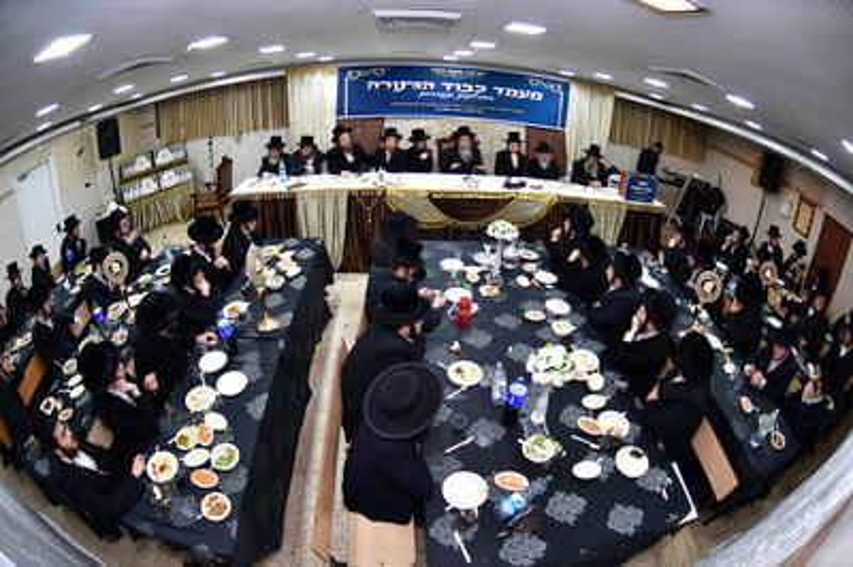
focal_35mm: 15
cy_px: 284
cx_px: 426
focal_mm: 10.5
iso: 640
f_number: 6.3
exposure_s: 1/100
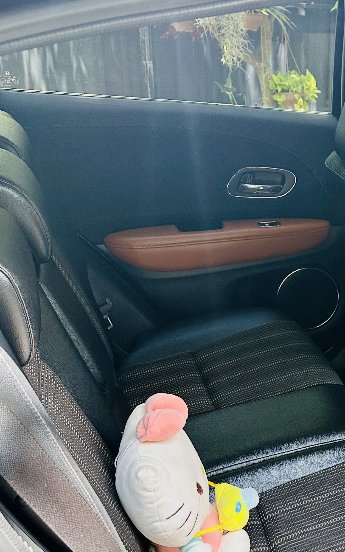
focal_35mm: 51
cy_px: 385
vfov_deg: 38.9
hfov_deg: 23.6
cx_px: 389
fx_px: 767
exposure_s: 1/167
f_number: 1.78
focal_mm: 6.86
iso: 100
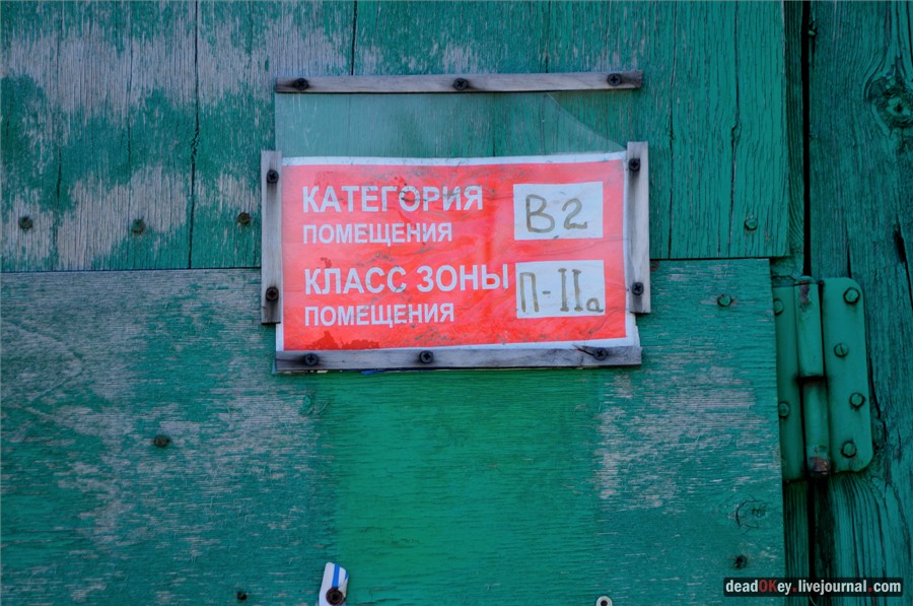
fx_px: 3114
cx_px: 456
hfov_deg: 16.7
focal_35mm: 123
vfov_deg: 11.1
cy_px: 303
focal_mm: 82
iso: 200
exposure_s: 1/160
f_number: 5.3
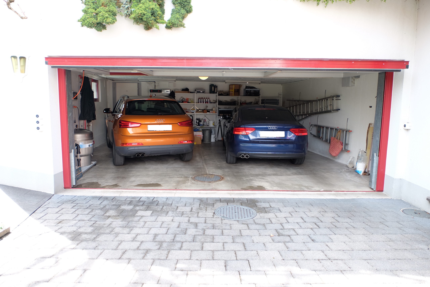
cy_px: 144
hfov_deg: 73.7
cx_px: 215
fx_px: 287
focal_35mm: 24
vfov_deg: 53.1
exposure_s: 1/110
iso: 200
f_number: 2.8
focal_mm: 16
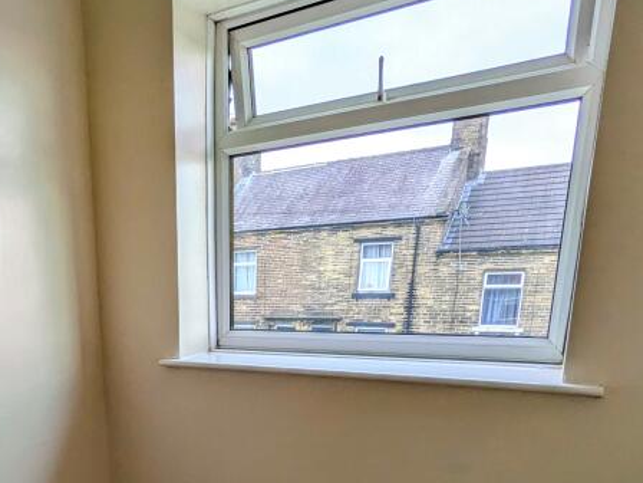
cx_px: 161
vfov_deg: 40.7
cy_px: 438
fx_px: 594
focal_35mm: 32
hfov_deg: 54.2
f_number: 2.2
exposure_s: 1/122
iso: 59
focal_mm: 1.83
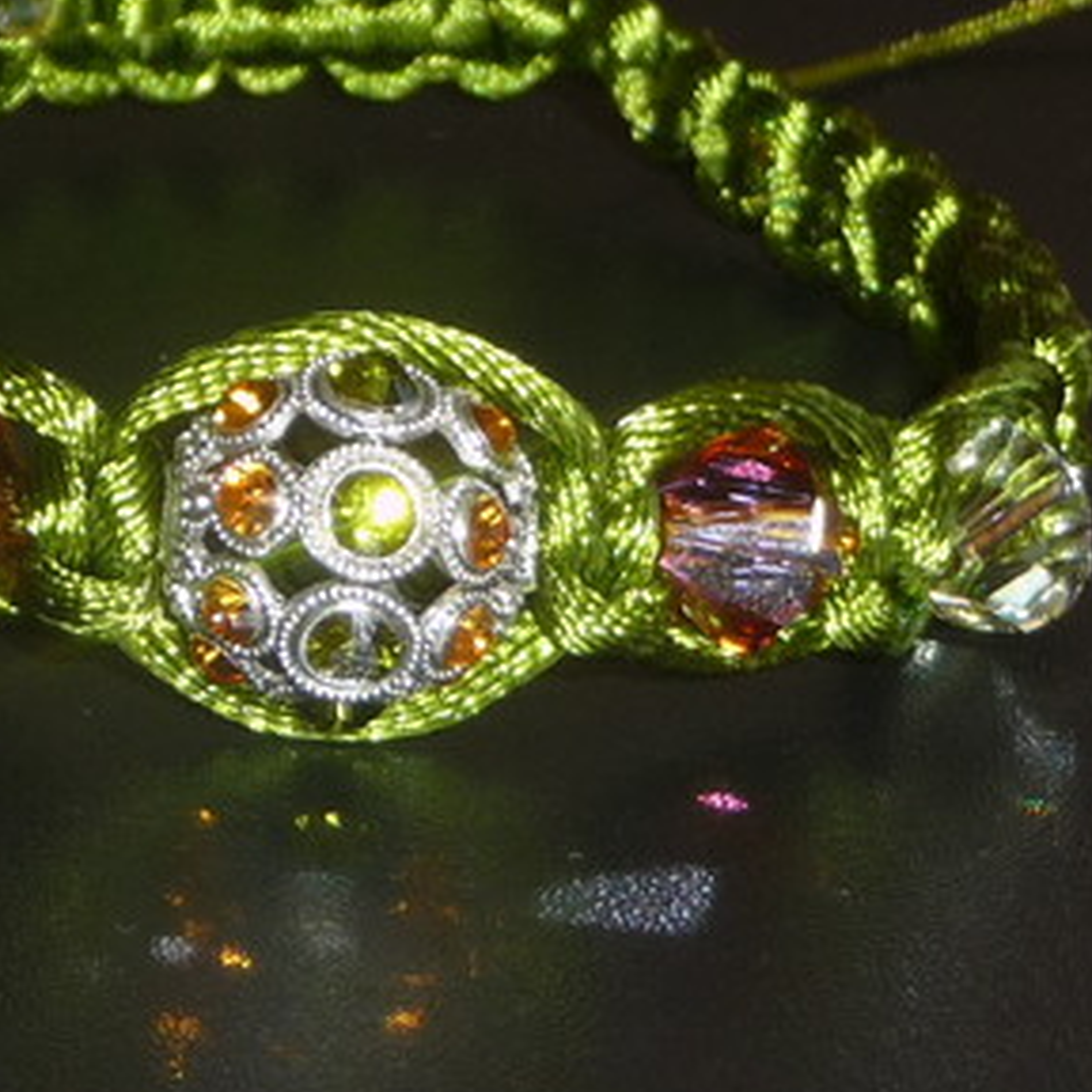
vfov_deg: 8.5
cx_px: 307
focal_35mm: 206
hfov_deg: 8.5
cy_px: 334
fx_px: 7352
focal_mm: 11.3
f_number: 4.5
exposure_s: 1/30
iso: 100
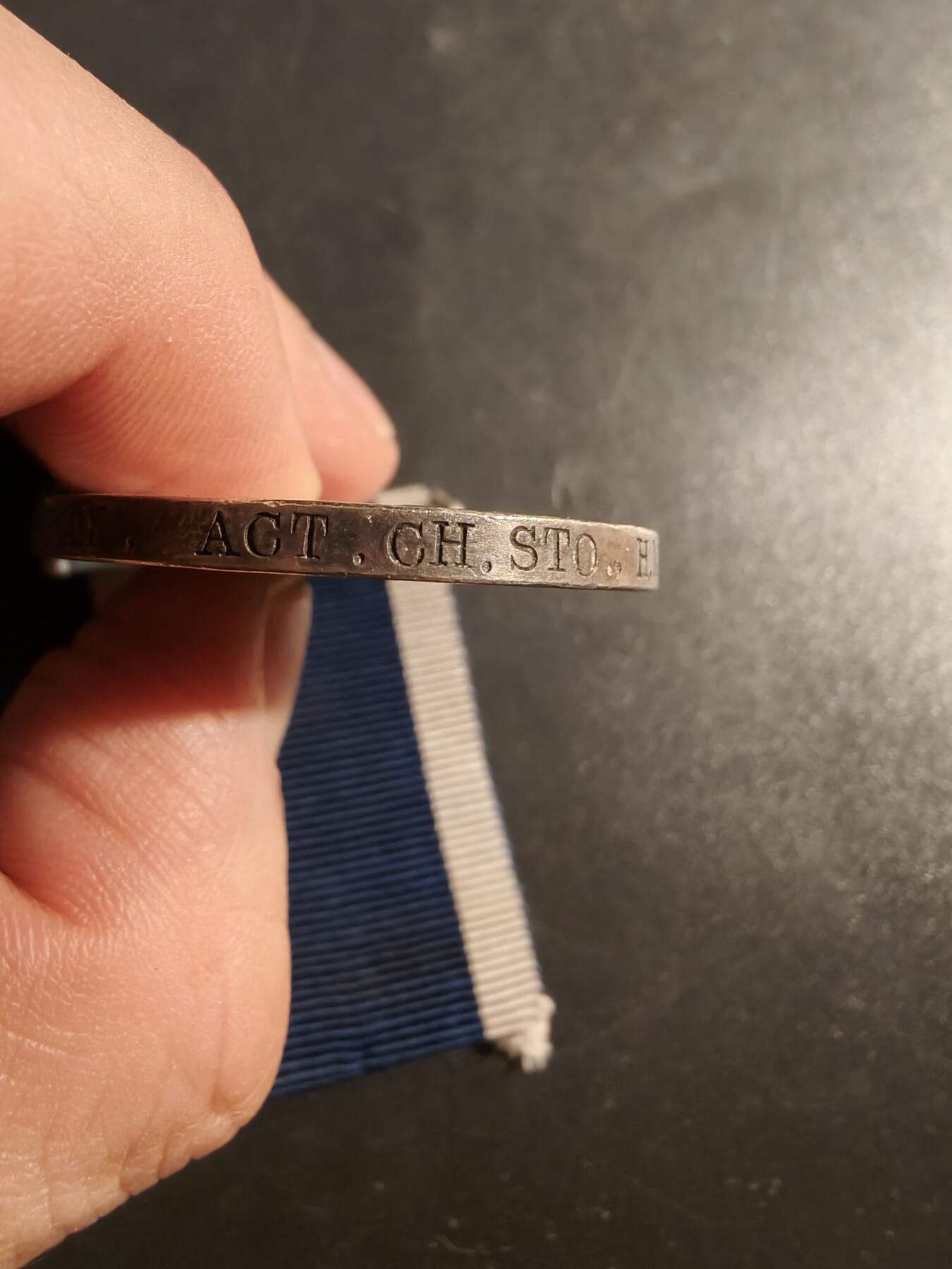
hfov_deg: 58.9
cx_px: 476
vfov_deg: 73.9
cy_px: 634
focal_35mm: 23
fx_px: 843
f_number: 2
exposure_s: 1/50
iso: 250
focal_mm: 2.32
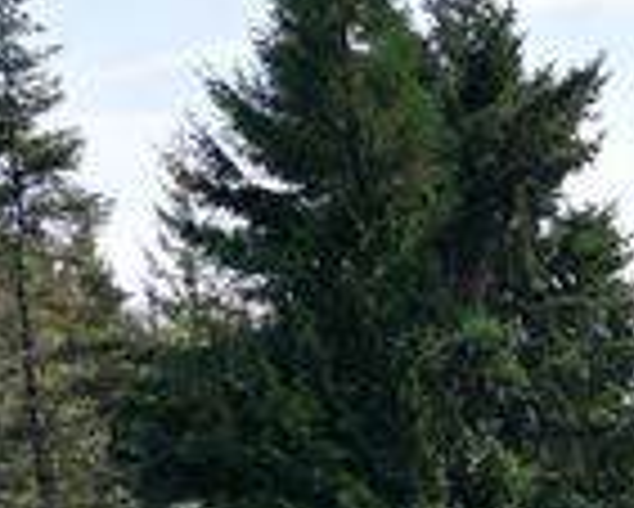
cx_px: 719
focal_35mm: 83
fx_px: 1558
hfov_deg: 21.6
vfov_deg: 17.0
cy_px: 735
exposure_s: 1/320
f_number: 1.7
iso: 100
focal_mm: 6.72
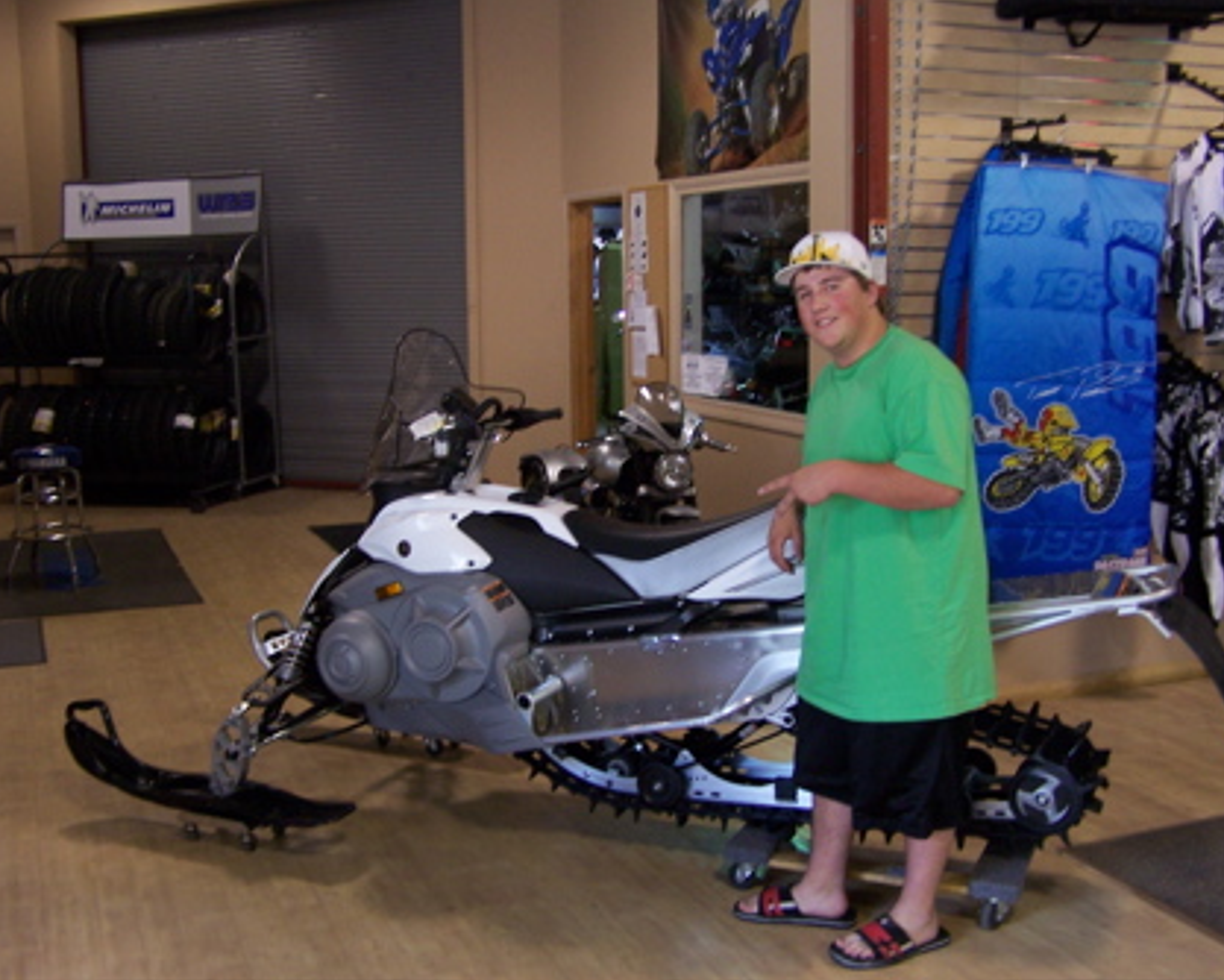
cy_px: 489
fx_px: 1450
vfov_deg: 37.4
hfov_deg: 45.8
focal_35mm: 40
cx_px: 649
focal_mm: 6.3
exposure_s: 1/30
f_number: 2.8
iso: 140
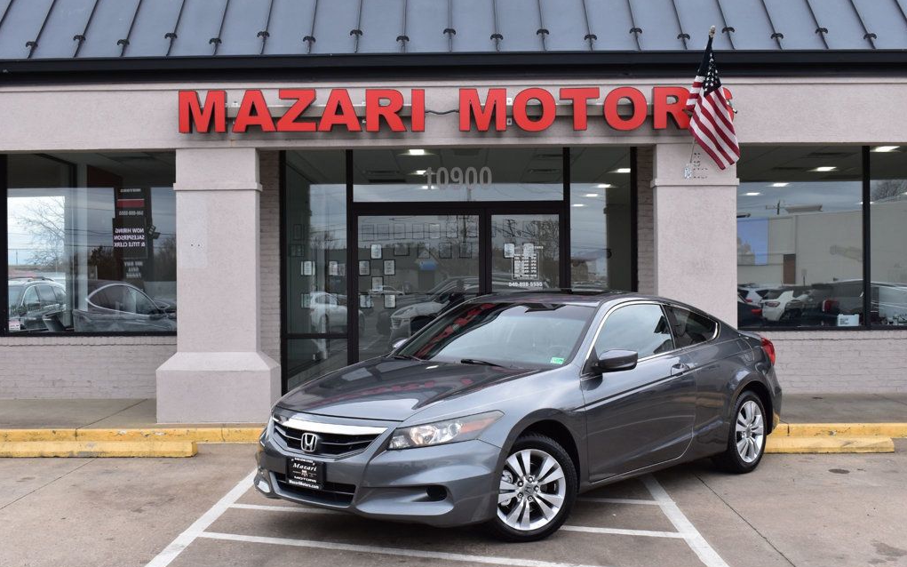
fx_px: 1137
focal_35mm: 46
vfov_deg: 28.0
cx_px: 453
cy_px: 299
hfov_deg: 43.5
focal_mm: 30
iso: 400
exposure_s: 1/200
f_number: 10
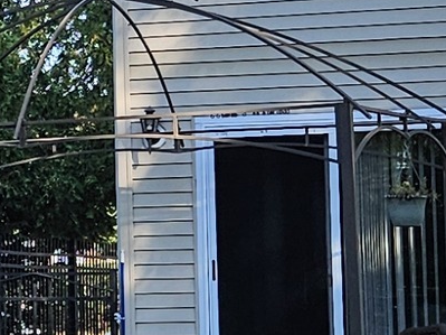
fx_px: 2280
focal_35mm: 177
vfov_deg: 8.4
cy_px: 129
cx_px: -172
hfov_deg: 10.9
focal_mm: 5.4
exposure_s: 1/1148
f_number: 1.8
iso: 40
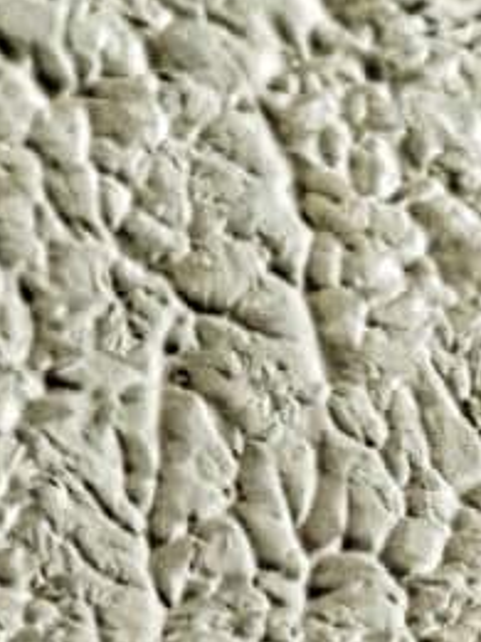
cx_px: 540
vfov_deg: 9.5
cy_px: 1091
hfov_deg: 7.4
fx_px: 3705
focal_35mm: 200
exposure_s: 1/30
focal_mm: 6
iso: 200
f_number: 2.4
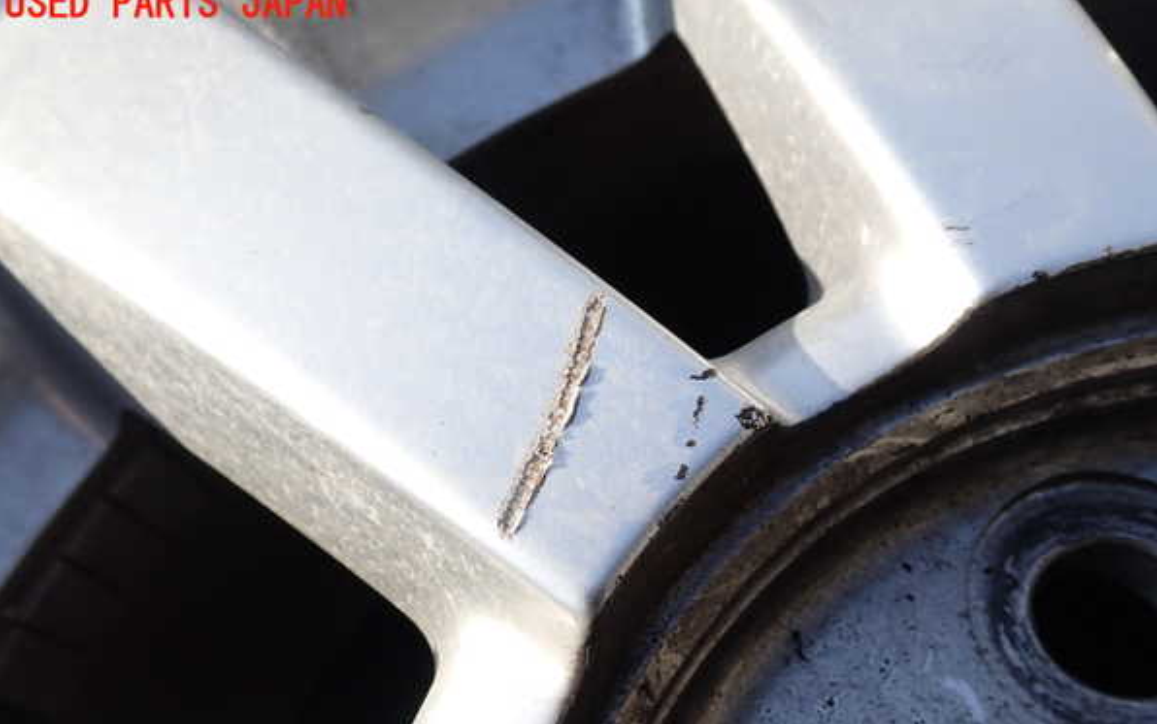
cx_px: 577
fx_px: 1009
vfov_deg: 39.4
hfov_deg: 59.6
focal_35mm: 32
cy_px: 417
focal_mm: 5.4
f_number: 3.2
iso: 100
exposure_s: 1/640
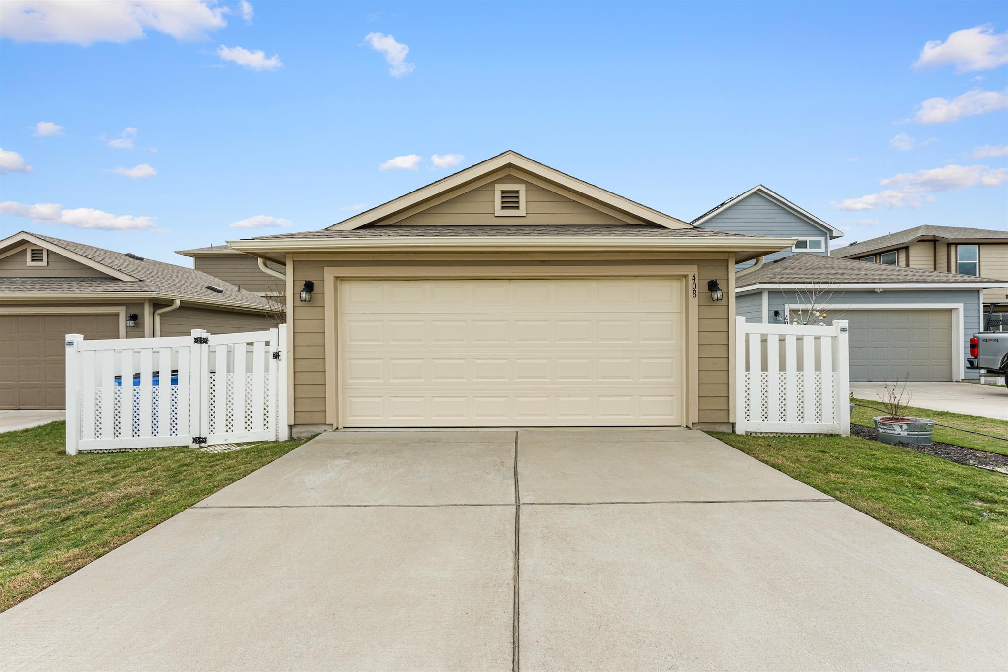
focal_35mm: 16
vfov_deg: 73.7
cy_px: 336
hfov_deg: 96.7
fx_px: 448
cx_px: 504
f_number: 8
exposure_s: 1/1000
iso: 320
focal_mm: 16
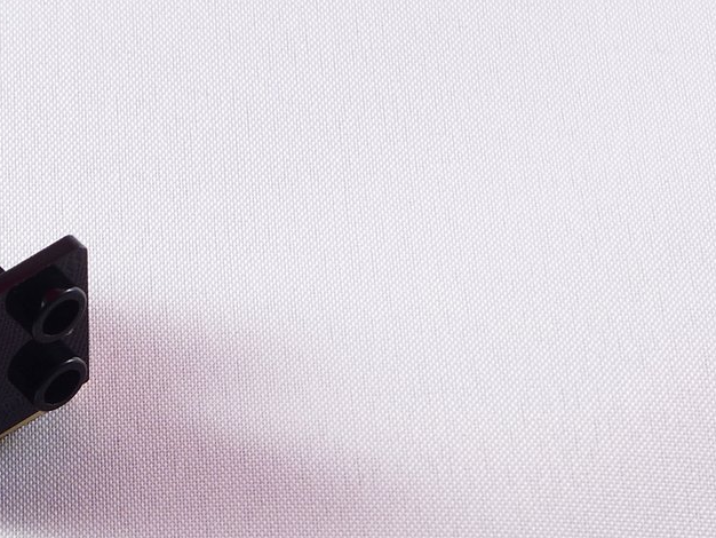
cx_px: -197
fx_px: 4200
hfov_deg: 9.6
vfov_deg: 7.3
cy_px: 381
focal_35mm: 203
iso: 80
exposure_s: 1/2.5
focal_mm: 13.7
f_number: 4.5
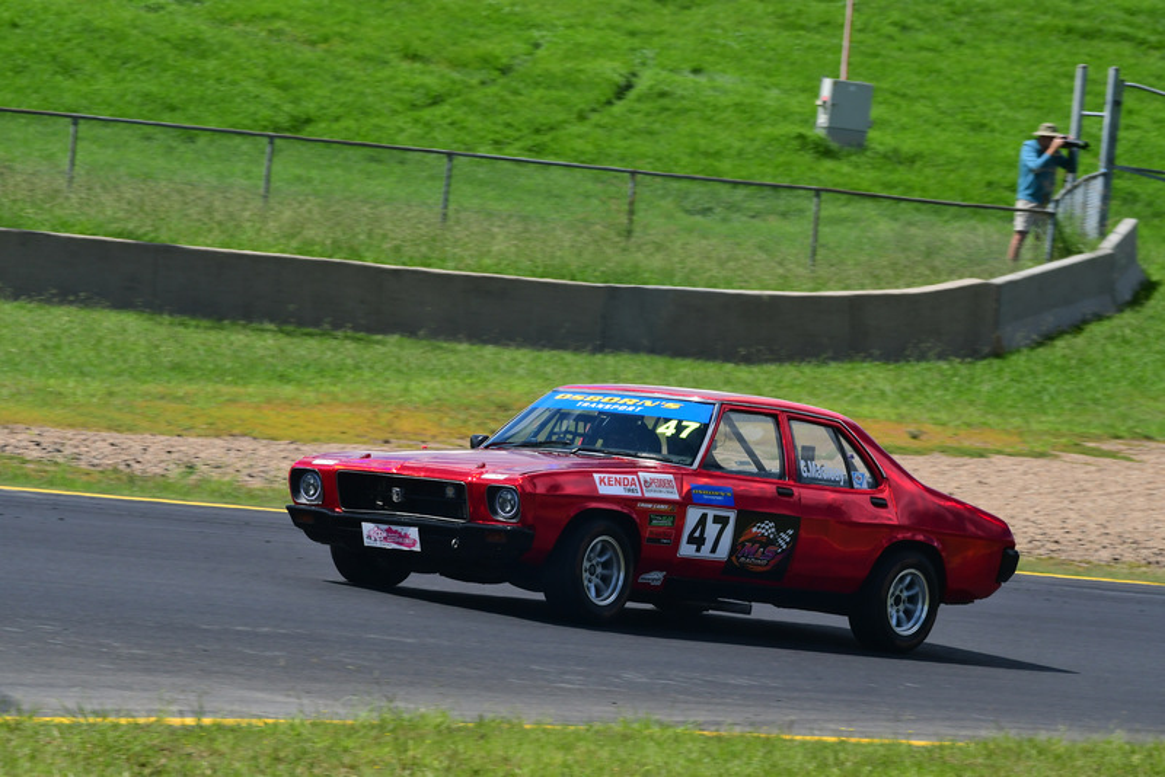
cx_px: 582
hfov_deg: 5.5
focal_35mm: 375
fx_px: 12139
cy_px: 388
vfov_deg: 3.7
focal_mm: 250
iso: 400
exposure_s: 1/500
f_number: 13
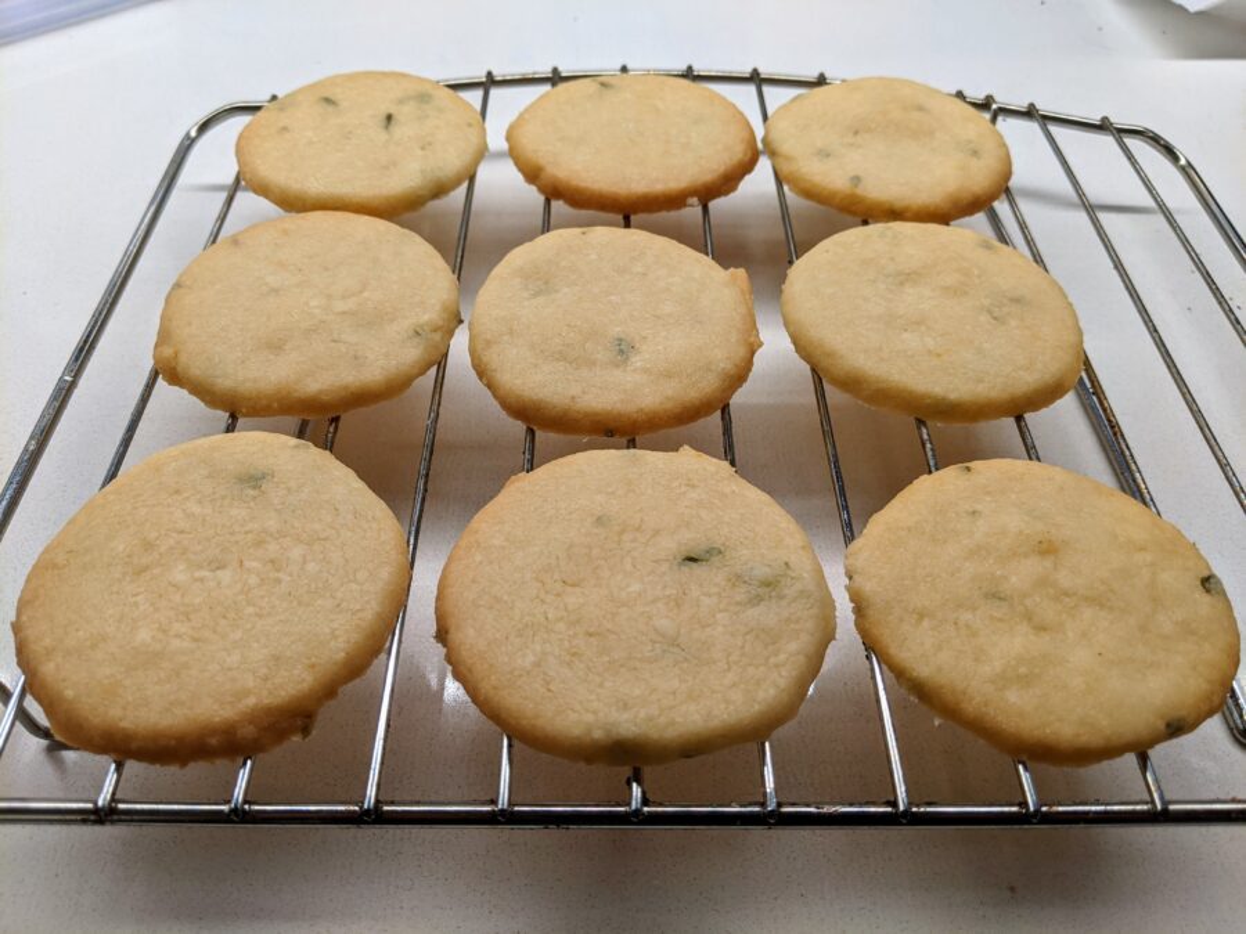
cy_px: 467
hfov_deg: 65.3
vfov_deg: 51.4
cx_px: 623
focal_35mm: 27
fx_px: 972
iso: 99
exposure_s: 1/120
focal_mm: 4.44
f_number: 1.8
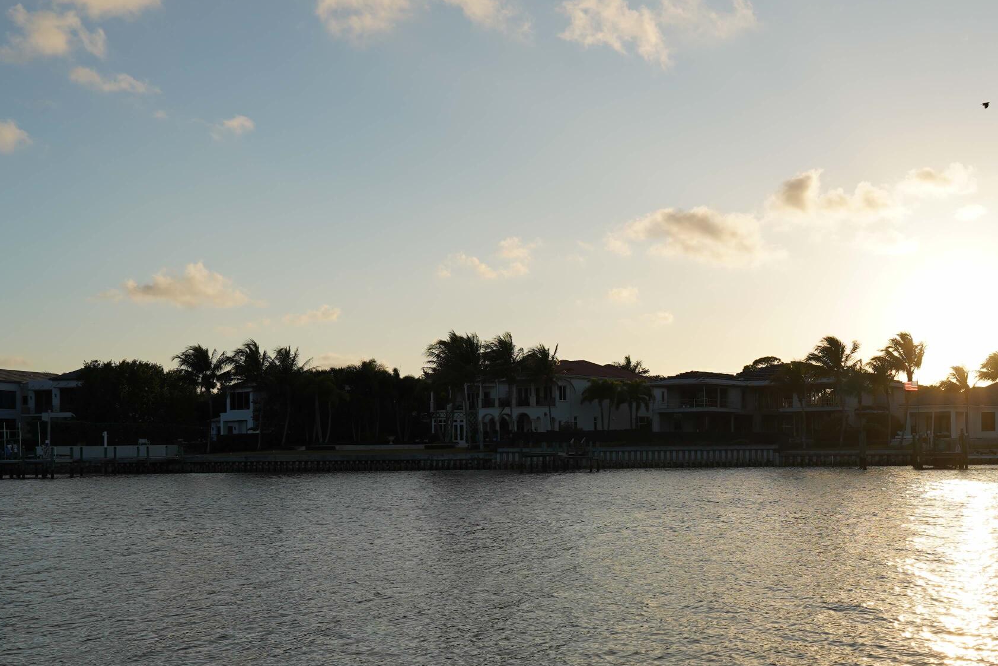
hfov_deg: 45.6
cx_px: 761
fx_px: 1137
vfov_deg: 32.4
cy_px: 446
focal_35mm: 41
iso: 100
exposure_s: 1/500
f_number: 7.1
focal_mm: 23
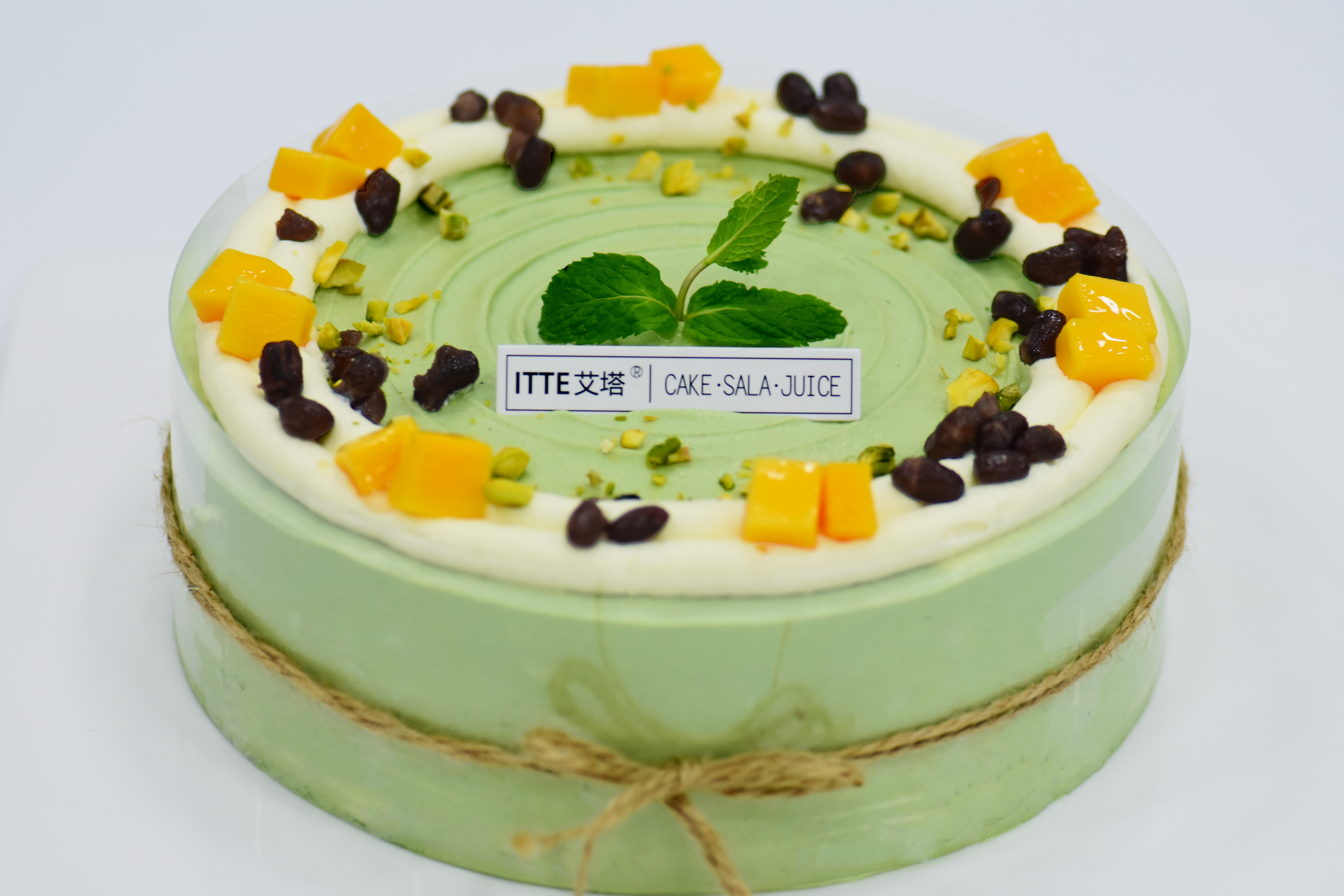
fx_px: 5880
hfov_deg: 13.0
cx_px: 672
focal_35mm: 158
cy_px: 448
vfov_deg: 8.7
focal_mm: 105
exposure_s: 1/125
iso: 800
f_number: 5.6
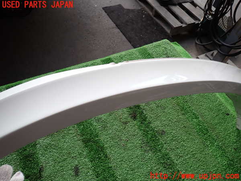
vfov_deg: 54.9
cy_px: 90
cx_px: 120
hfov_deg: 69.4
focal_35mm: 25
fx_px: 174
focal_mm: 4.5
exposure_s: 1/100
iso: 100
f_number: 2
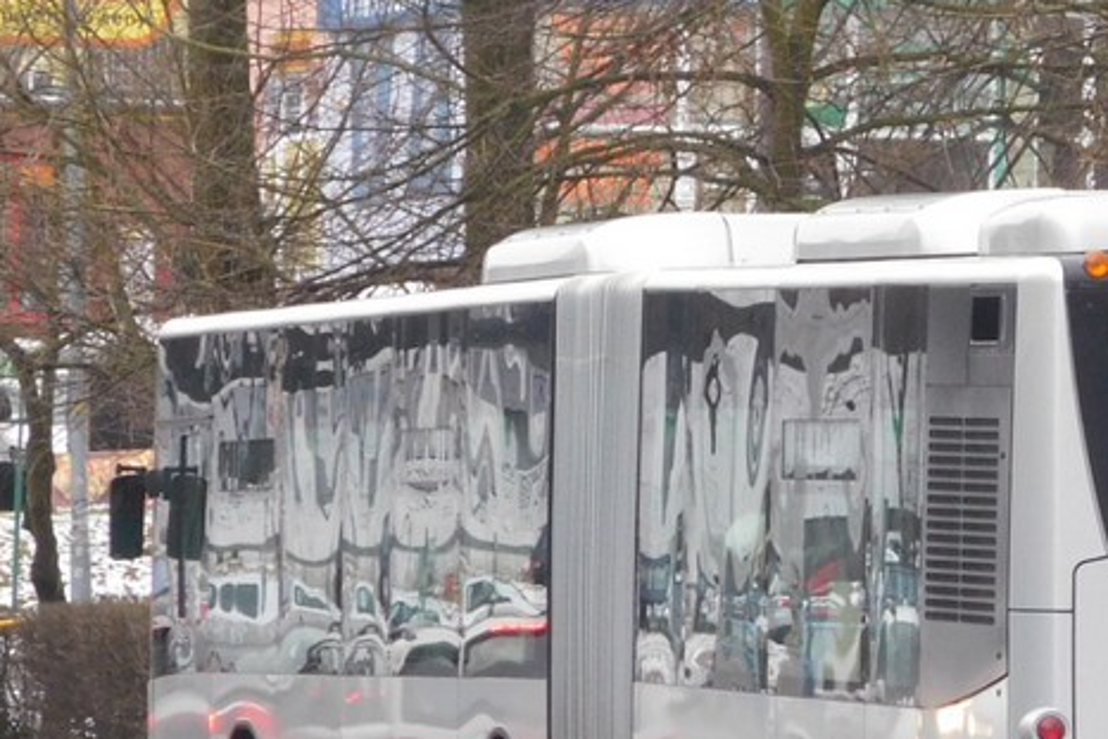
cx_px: 937
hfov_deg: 4.1
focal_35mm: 502
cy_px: 379
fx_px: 15454
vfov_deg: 2.7
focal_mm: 44.6
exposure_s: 1/80
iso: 400
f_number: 5.7
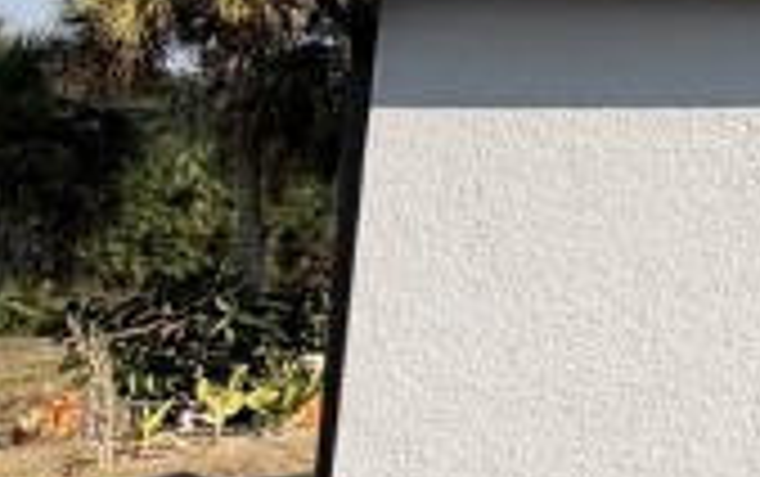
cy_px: -68
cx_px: 2006
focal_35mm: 90
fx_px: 1866
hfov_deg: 13.3
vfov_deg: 14.2
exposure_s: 1/1033
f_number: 2.2
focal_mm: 2.22
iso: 20
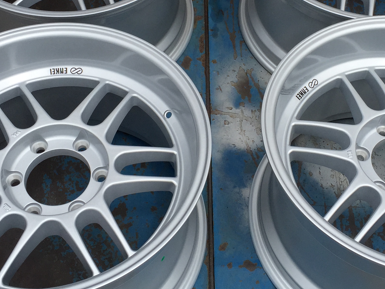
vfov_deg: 23.5
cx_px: 225
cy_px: 85
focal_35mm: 62
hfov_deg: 31.1
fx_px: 690
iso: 32
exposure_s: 1/2639
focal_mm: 4.15
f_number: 2.2
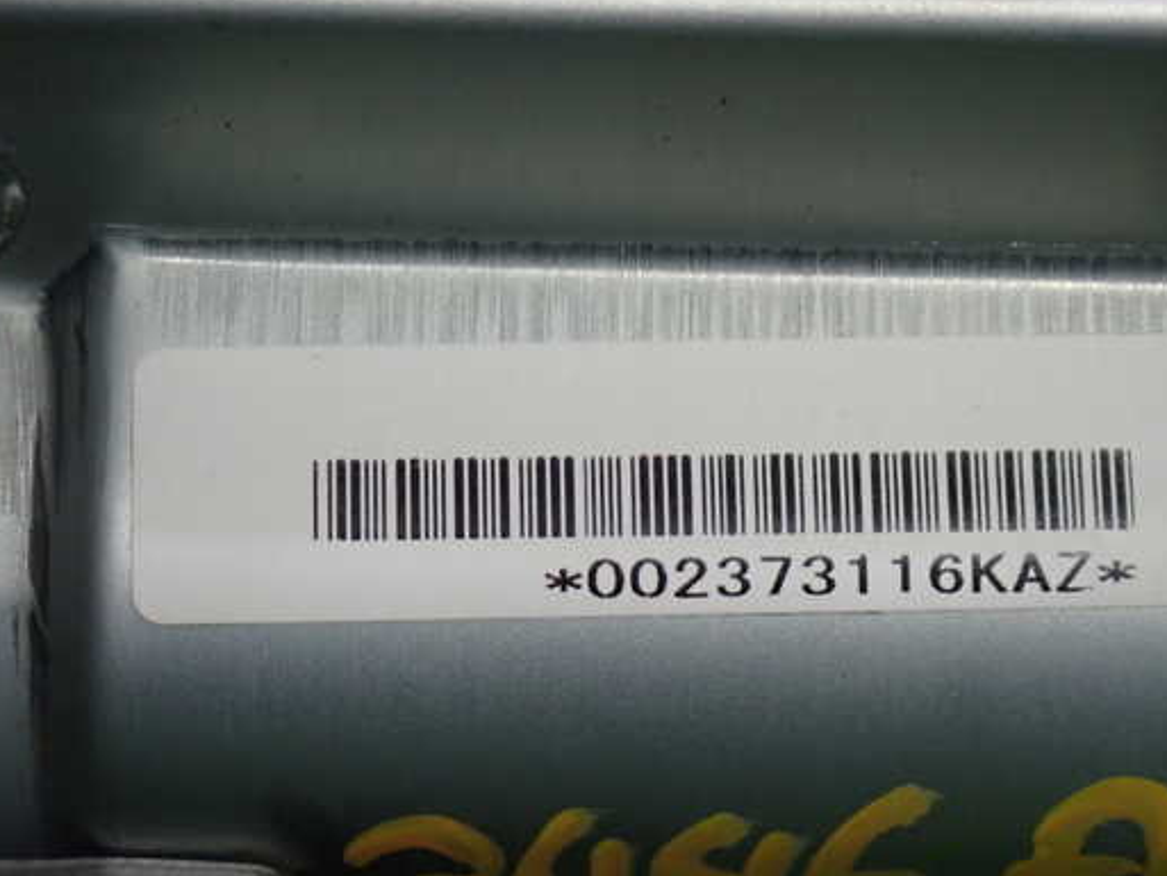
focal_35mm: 117
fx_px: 3945
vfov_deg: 12.7
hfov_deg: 16.8
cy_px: 425
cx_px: 626
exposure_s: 1/30
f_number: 4.9
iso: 800
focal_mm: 18
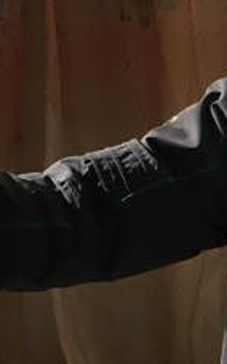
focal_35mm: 216
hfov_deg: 5.9
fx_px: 2143
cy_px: 450
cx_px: 491
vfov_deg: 9.6
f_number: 2.2
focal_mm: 4.15
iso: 25
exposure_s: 1/230
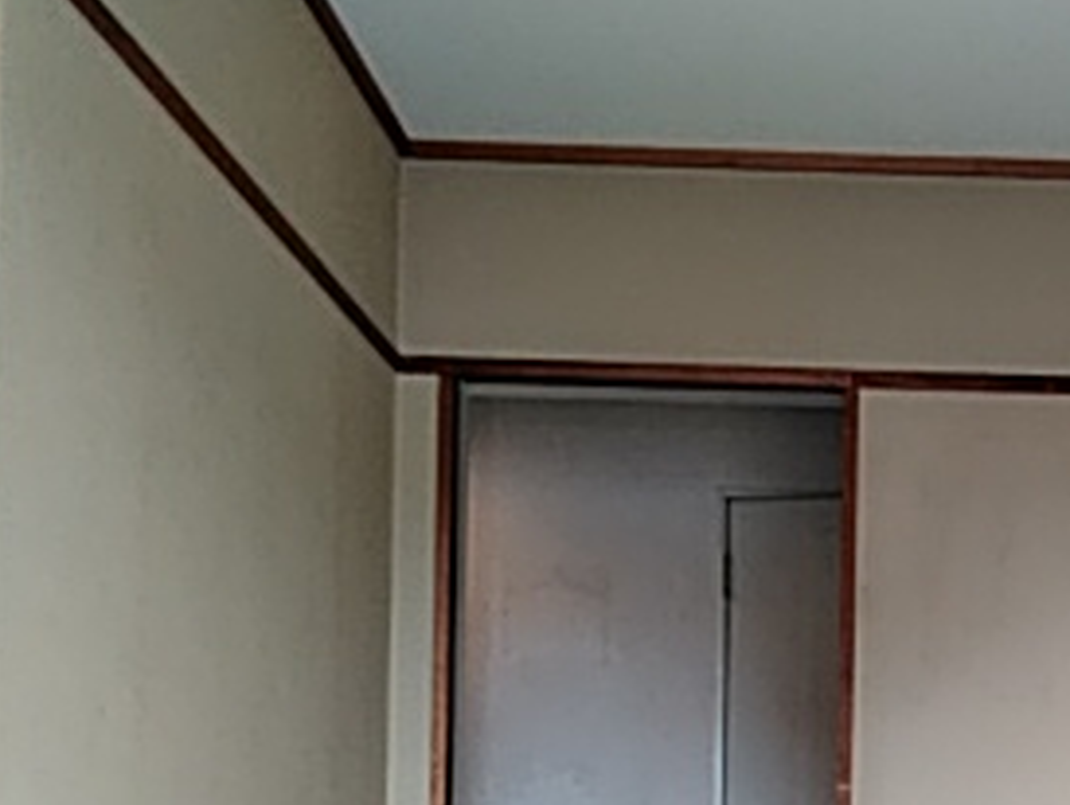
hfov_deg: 29.7
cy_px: 836
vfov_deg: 22.3
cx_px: 918
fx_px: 1949
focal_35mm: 63
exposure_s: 1/60
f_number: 2.2
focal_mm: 3.46
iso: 84
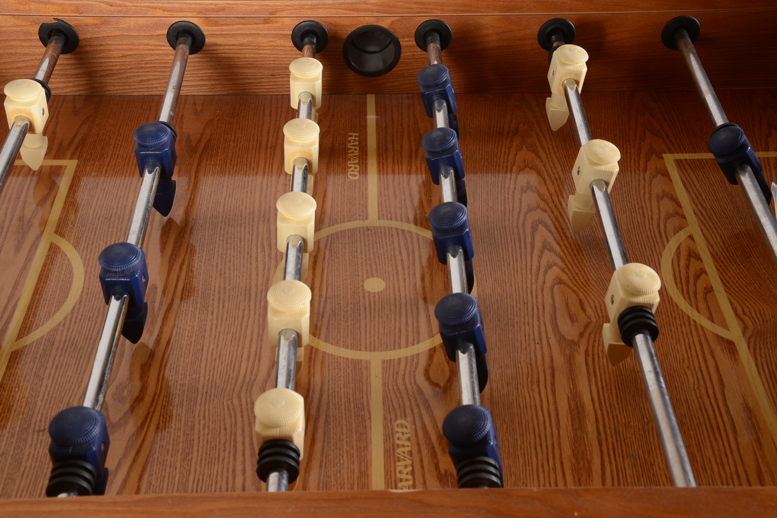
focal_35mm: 49
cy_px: 258
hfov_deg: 40.3
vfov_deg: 27.5
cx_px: 392
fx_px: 1058
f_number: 10
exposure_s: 1/80
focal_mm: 32
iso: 125
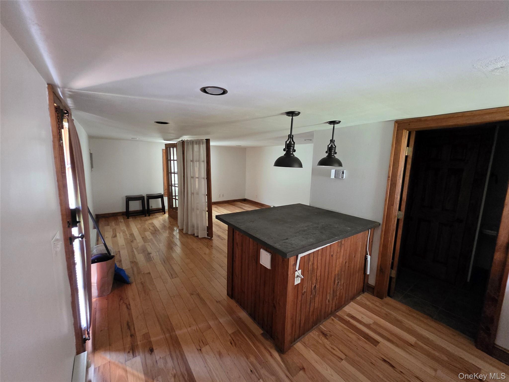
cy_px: 191
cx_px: 254
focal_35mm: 13
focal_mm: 2.2
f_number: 1.9
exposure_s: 1/24
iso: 1600
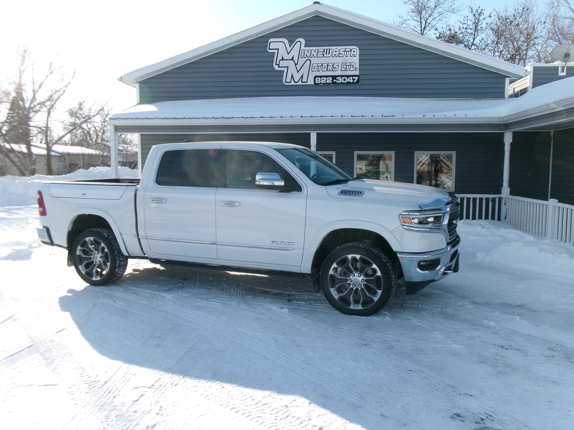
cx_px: 287
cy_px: 215
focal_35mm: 28
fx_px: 464
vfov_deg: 49.7
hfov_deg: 63.4
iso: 100
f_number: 10.8
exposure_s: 1/100
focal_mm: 5.1
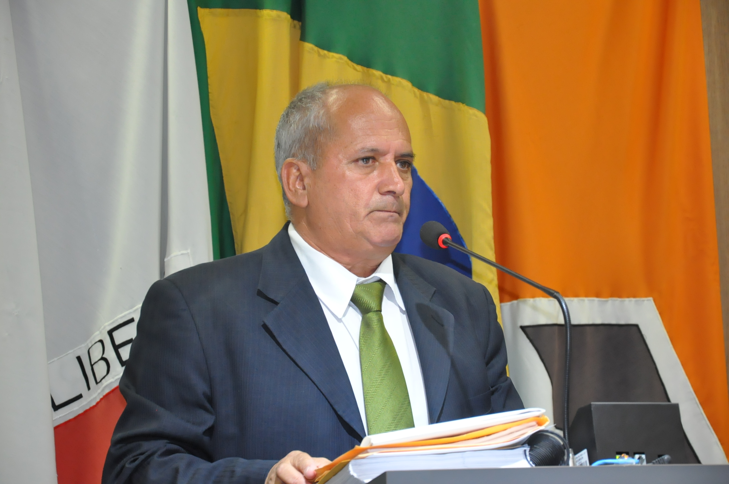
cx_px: 364
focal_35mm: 112
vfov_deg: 12.1
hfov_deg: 18.2
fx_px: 2275
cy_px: 242
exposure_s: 1/80
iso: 2000
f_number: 5.3
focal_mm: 75
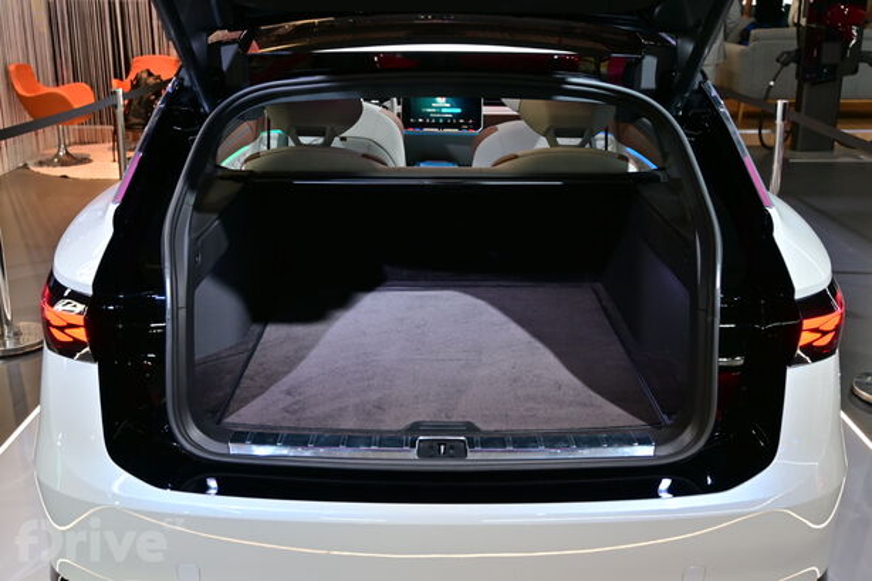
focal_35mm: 39
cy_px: 290
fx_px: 944
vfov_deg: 34.2
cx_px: 436
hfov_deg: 49.6
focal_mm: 26
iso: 200
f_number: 4.5
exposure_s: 1/40
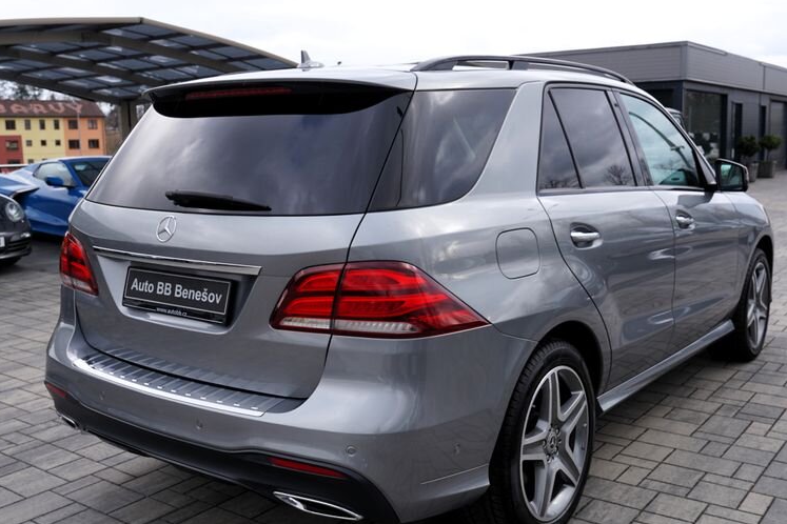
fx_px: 809
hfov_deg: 51.9
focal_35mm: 37
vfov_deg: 35.9
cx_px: 401
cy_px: 271
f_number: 6.3
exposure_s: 1/160
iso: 100
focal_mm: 27
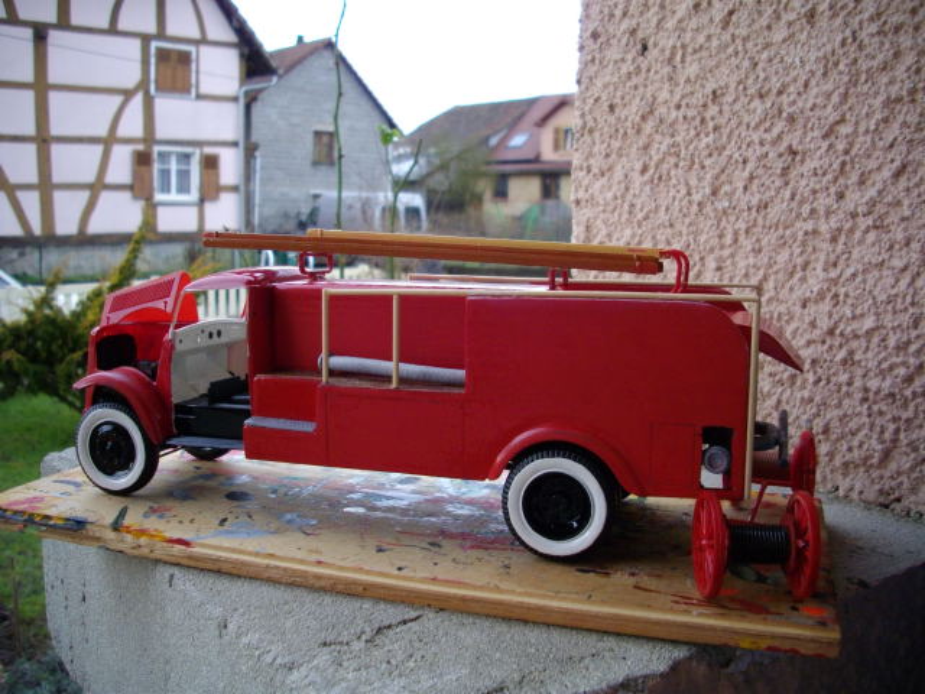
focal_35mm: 37
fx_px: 989
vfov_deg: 38.7
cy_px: 347
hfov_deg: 50.1
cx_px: 462
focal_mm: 6.2
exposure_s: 1/125
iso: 198
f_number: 2.8
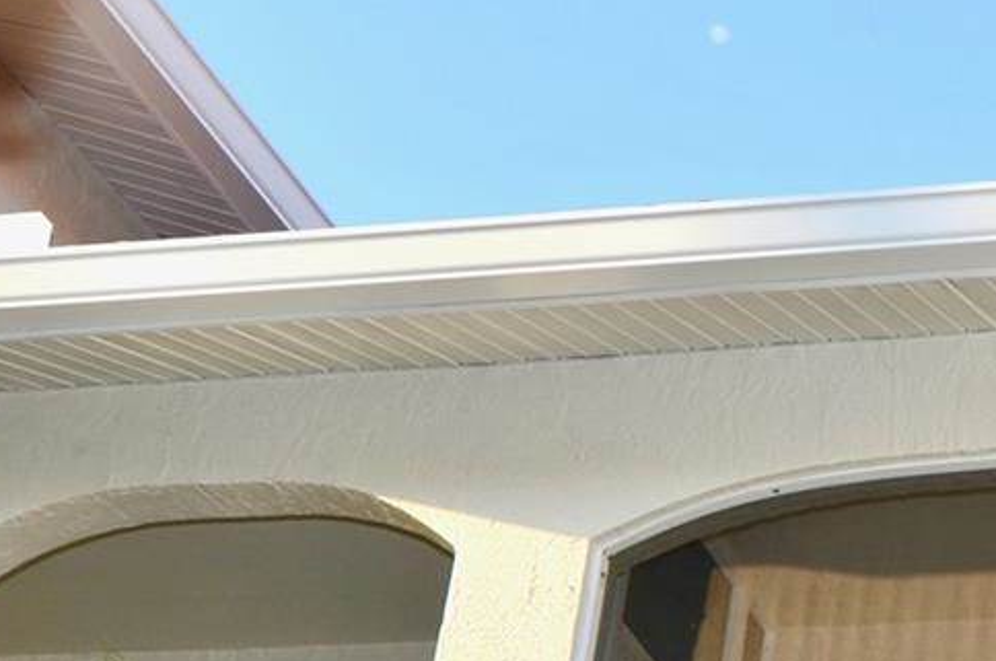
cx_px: 1128
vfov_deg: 12.4
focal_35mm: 109
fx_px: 3011
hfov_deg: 18.0
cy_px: 676
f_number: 7.1
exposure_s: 1/200
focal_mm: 22
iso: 100
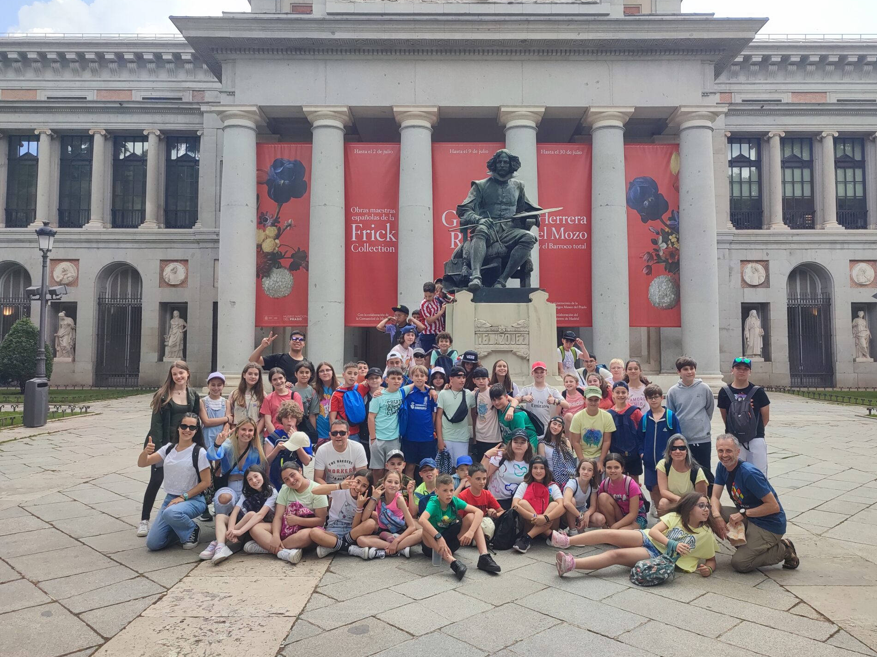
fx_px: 684
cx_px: 451
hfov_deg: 65.3
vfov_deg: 51.4
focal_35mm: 27
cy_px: 326
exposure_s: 1/401
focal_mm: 6.04
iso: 50
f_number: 1.9
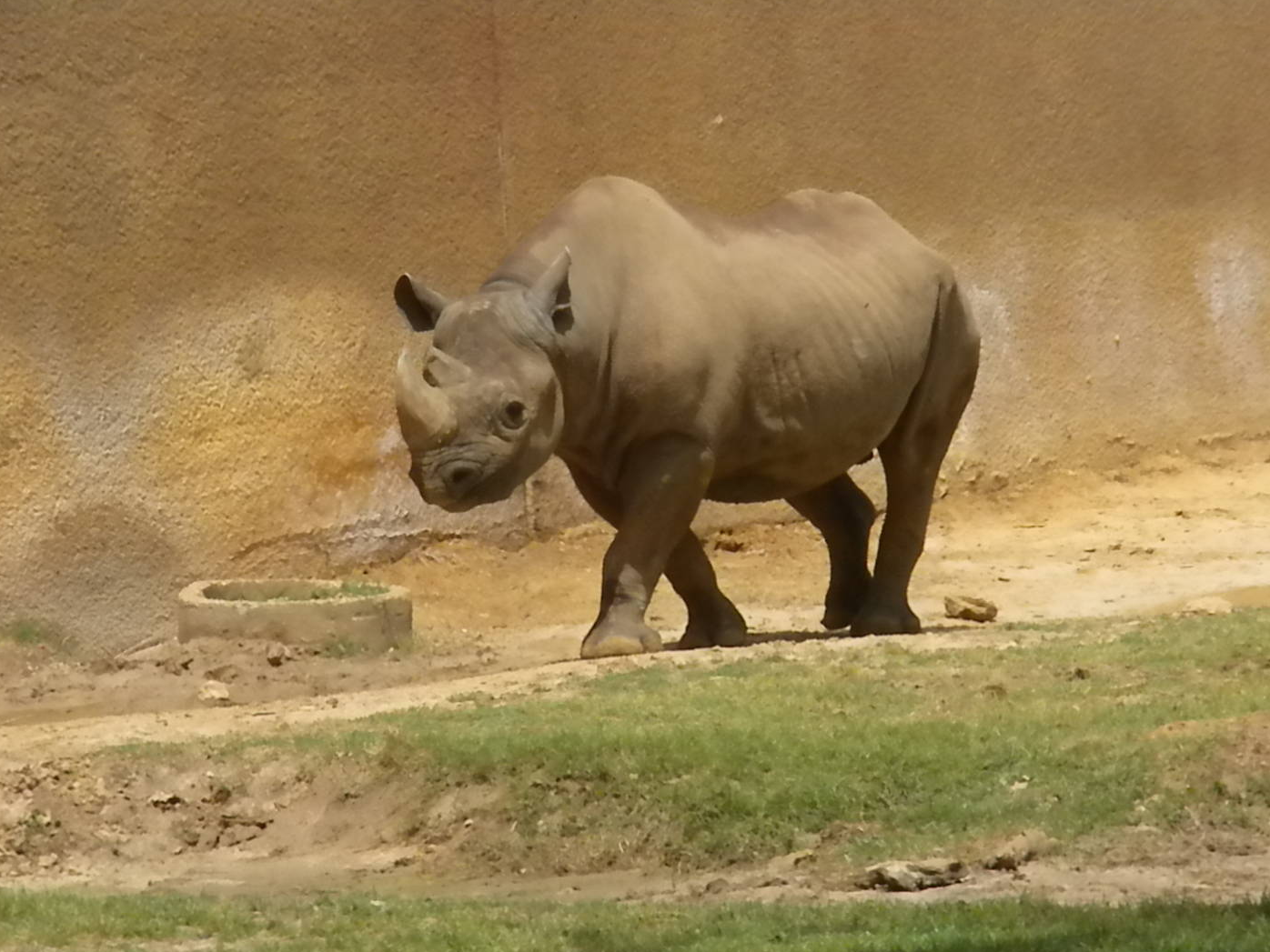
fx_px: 10933
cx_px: 616
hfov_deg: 6.6
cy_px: 535
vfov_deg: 5.0
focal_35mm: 298
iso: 640
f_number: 14
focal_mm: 46.2
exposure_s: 1/415
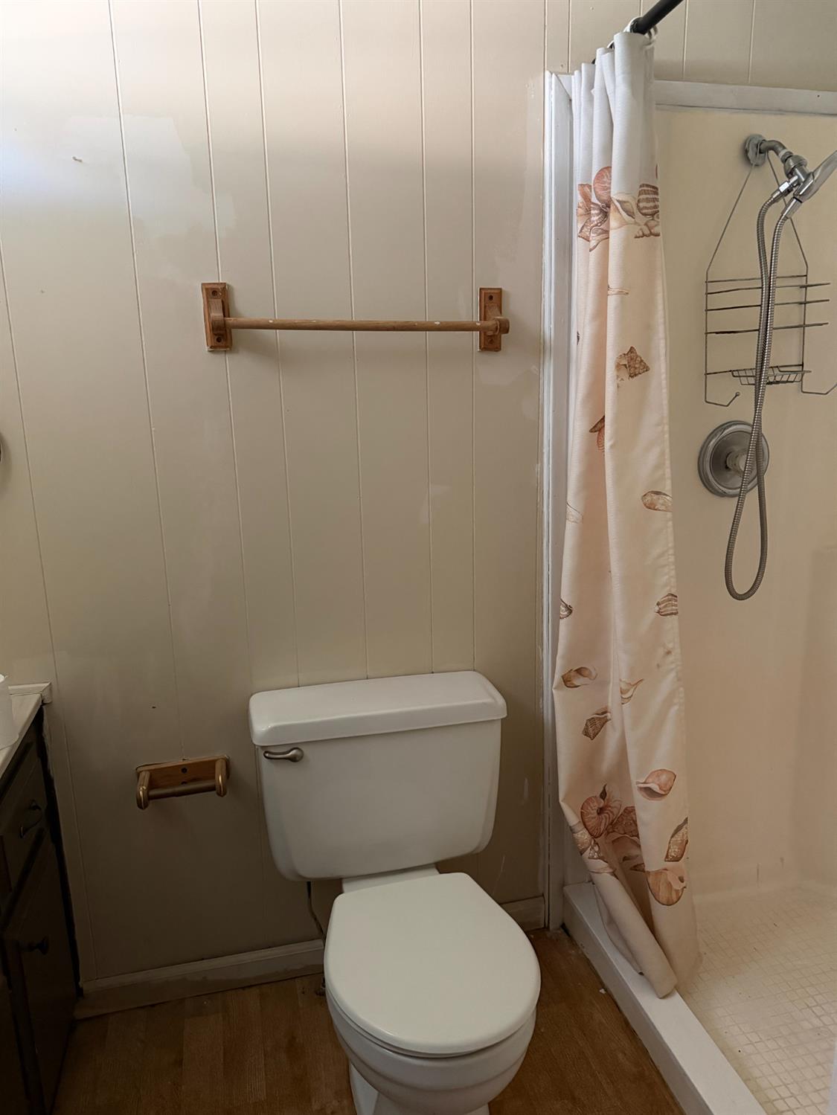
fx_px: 773
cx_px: 418
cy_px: 558
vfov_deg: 71.6
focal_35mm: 24
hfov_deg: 56.8
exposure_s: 1/40
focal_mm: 6.76
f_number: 1.78
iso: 800
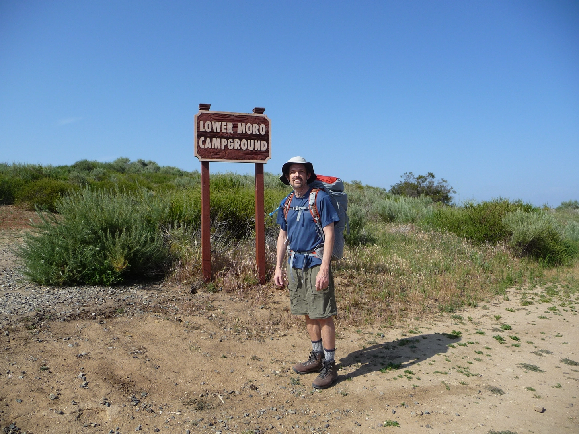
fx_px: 468
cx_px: 290
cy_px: 217
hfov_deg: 63.4
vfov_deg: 49.7
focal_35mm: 28
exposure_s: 1/1300
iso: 100
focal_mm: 4.7
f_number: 3.3
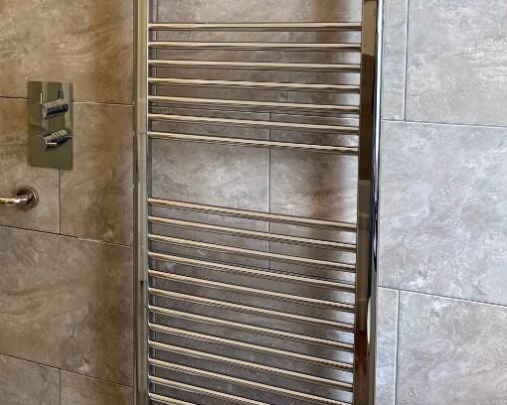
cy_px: 67
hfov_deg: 37.0
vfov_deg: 31.1
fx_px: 705
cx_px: 49
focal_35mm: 47
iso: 125
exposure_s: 1/50
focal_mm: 6.76
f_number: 1.78
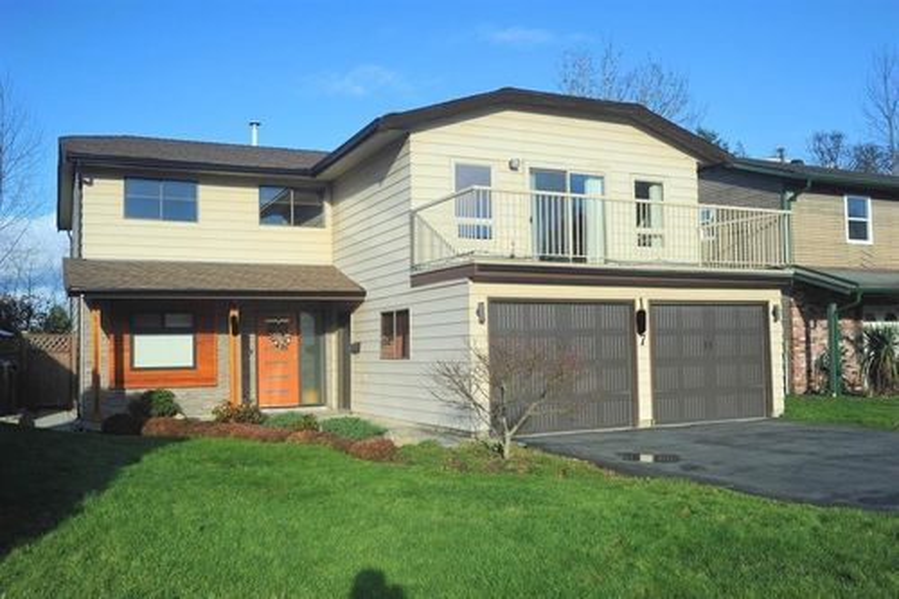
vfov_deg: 36.8
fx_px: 899
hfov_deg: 53.1
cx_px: 450
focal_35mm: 36
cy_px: 300
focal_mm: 36
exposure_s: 1/4000
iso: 1000
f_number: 5
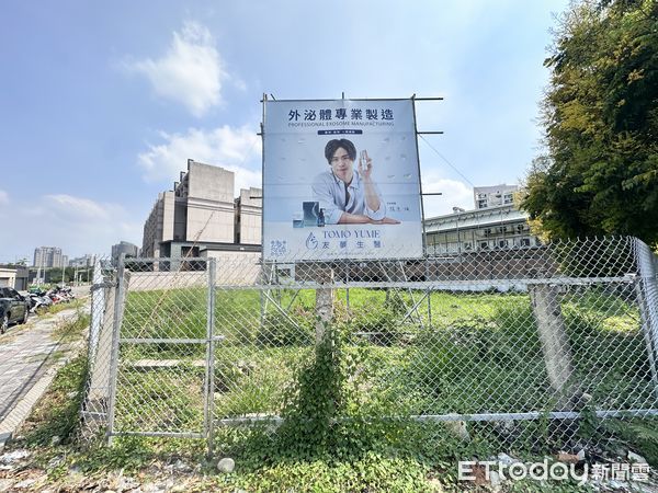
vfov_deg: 85.7
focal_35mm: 14
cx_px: 329
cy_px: 246
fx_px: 266
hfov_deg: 102.1
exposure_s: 1/1667
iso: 50
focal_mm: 2.22
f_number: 2.2
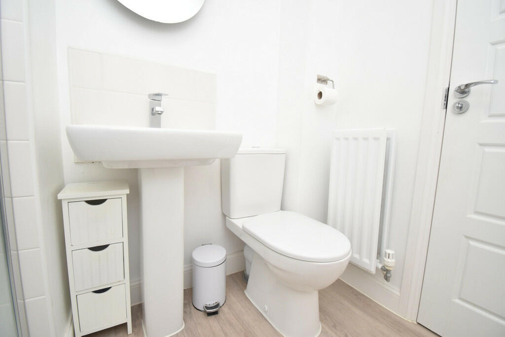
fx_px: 210
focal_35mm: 15
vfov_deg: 77.3
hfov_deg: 100.4
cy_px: 168
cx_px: 252
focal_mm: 10
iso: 450
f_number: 4.5
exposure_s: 1/60
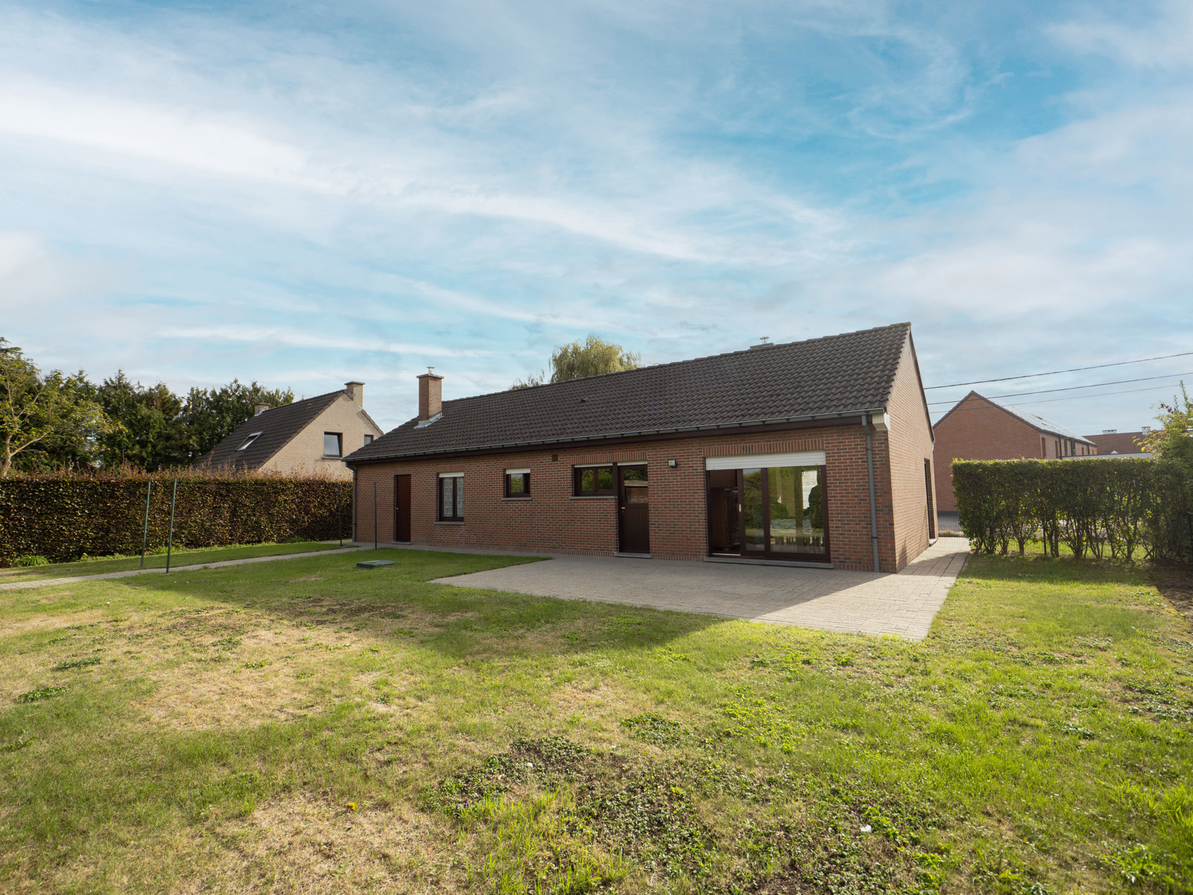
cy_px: 448
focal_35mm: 16
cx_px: 596
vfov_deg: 78.1
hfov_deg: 94.5
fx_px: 551
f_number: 4
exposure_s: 1/1000
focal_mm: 8
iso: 200
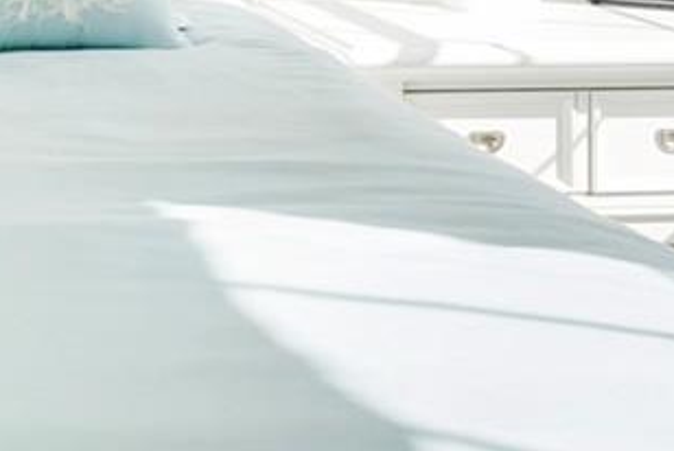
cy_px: -234
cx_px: -249
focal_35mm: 83
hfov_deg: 21.6
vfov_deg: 15.2
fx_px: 1555
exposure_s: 1/30
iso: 200
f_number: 9
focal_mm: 16
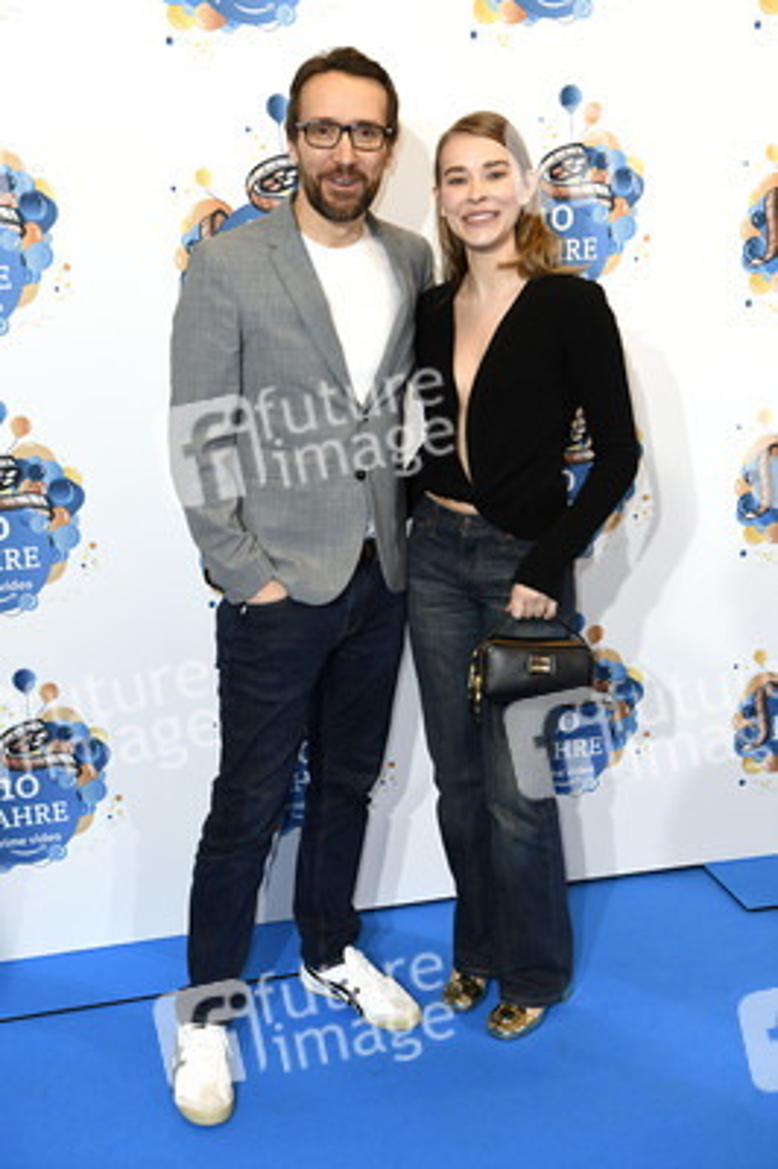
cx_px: 389
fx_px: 1299
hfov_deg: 33.3
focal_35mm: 40
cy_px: 584
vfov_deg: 48.5
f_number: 5
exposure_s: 1/125
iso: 1000
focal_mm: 40
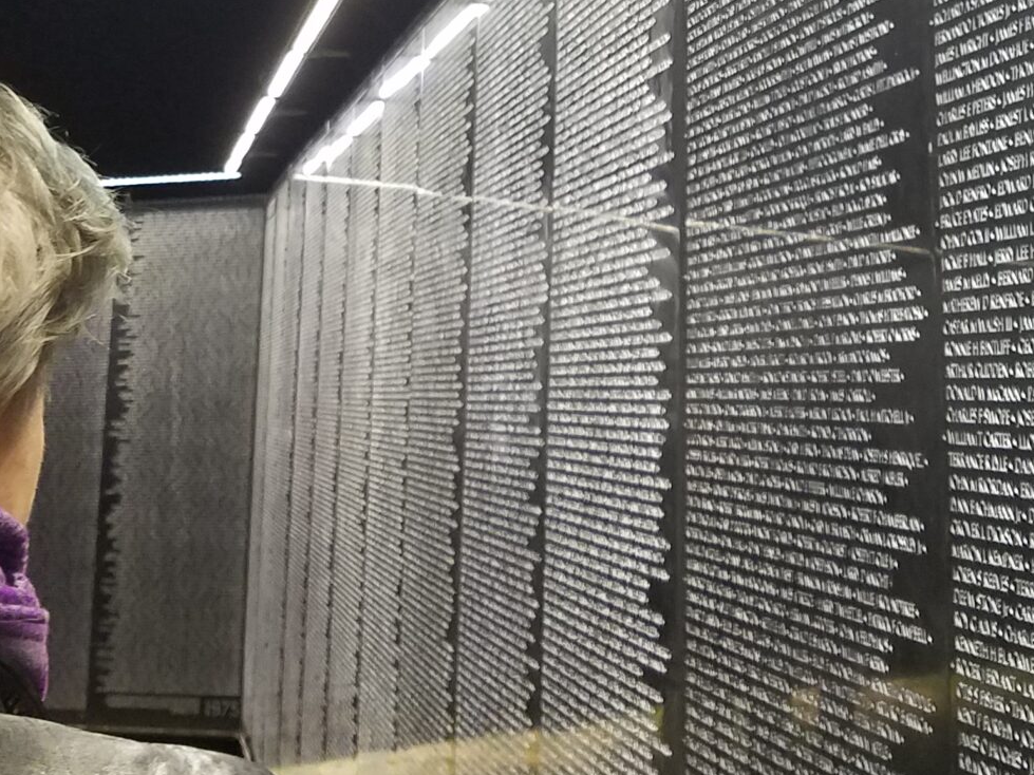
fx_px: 2031
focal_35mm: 68
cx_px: 691
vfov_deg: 20.5
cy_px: -108
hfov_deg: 28.4
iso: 160
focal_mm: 4.2
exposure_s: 1/30
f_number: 1.7
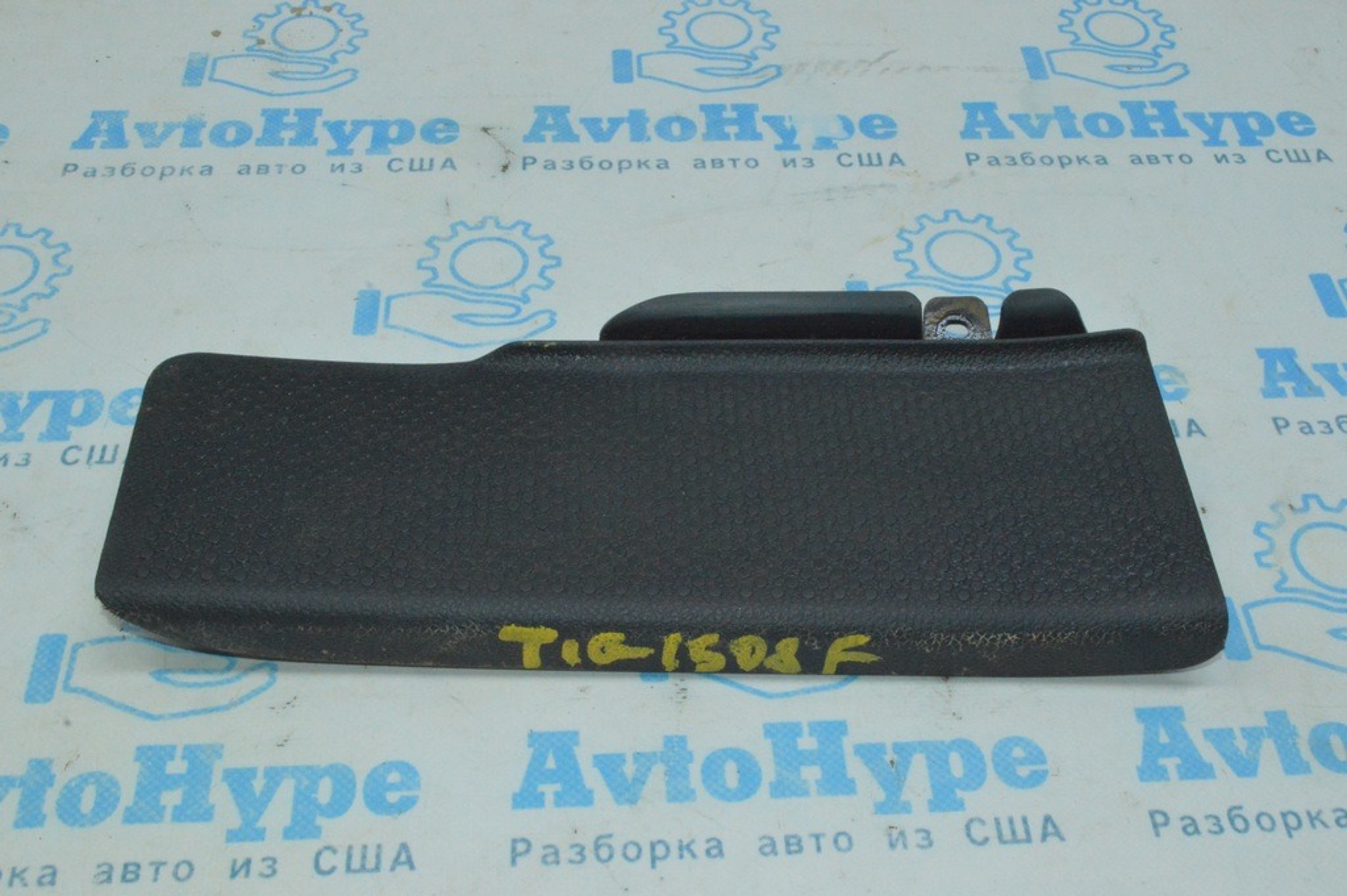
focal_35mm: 44
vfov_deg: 30.8
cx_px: 674
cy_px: 448
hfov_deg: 45.0
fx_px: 1626
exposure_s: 1/50
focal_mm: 29
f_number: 29
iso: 5600
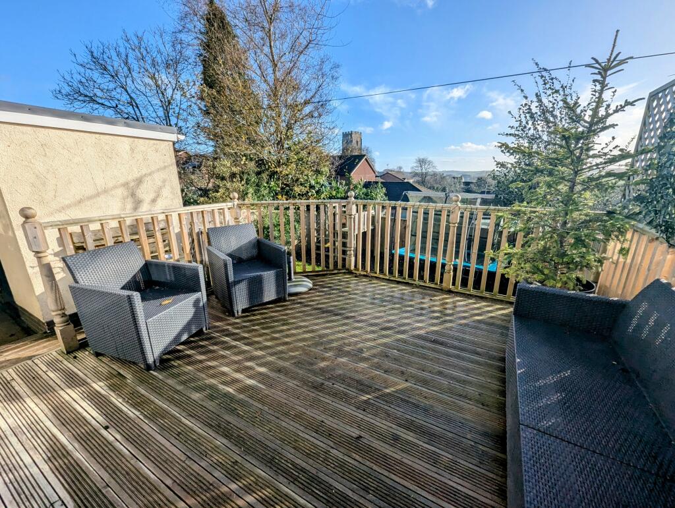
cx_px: 338
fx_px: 254
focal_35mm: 13
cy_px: 254
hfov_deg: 106.1
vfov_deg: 90.1
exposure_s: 1/1408
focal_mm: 1.95
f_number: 2.2
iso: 48
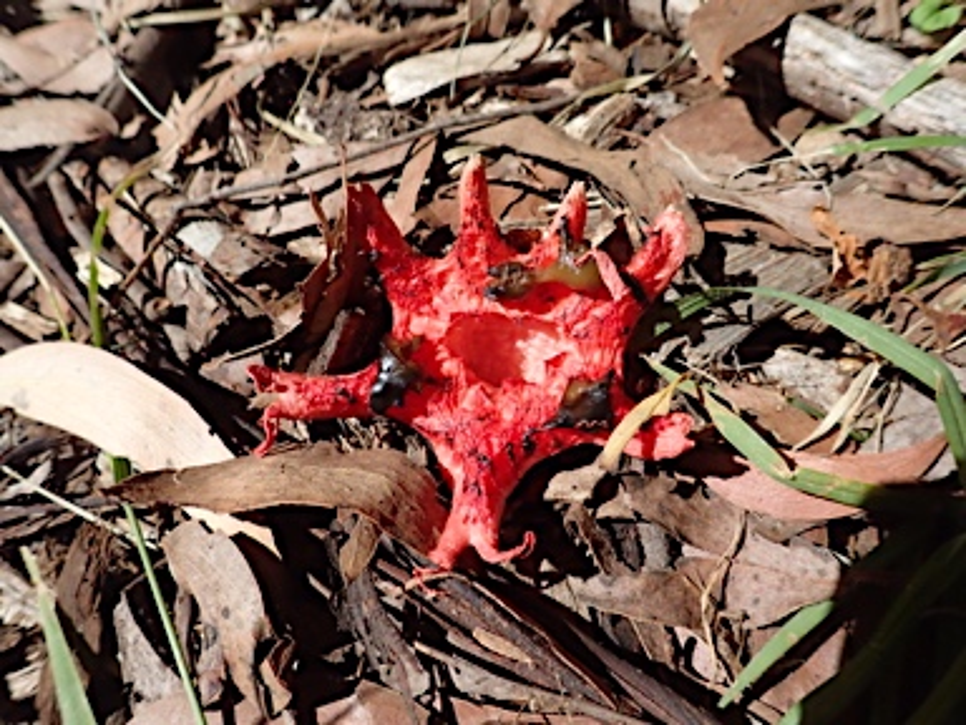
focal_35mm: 25
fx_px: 698
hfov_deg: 69.4
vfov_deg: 54.9
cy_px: 362
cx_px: 483
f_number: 8
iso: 400
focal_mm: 4.5
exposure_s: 1/800
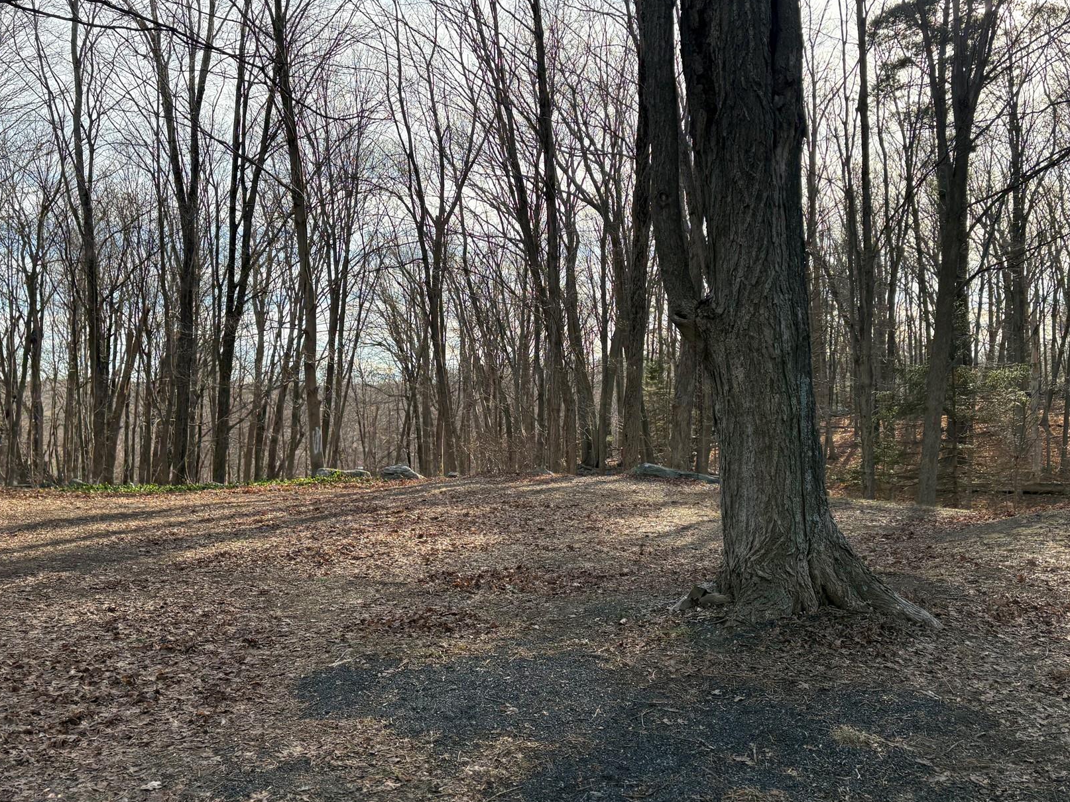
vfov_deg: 42.9
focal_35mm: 33
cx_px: 532
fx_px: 1020
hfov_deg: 55.4
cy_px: 384
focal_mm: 5.96
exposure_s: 1/1048
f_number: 1.6
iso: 64
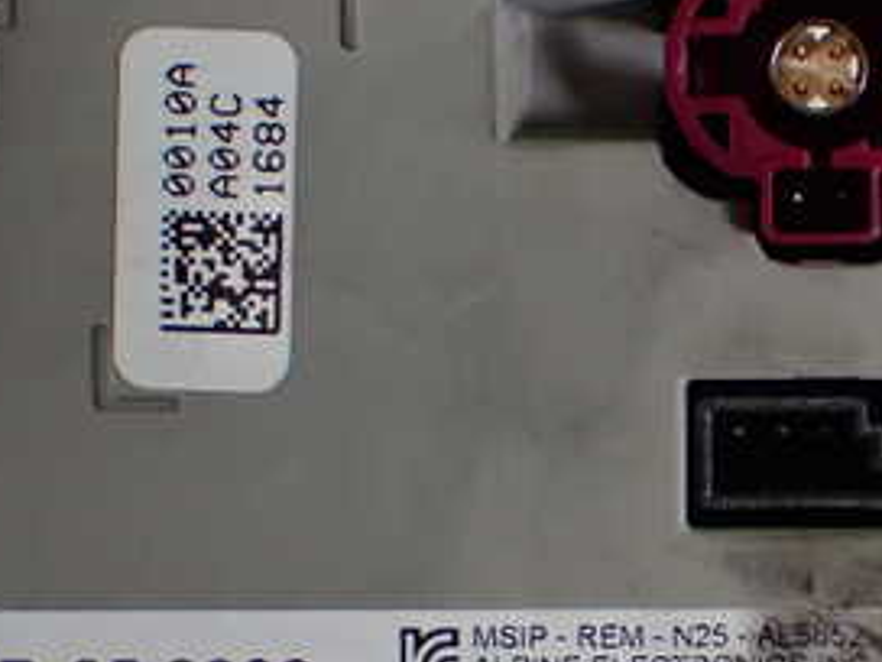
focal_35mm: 128
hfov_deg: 15.3
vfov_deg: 11.5
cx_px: 769
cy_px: 513
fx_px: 3261
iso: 640
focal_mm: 10.35
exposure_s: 1/60
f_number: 3.5
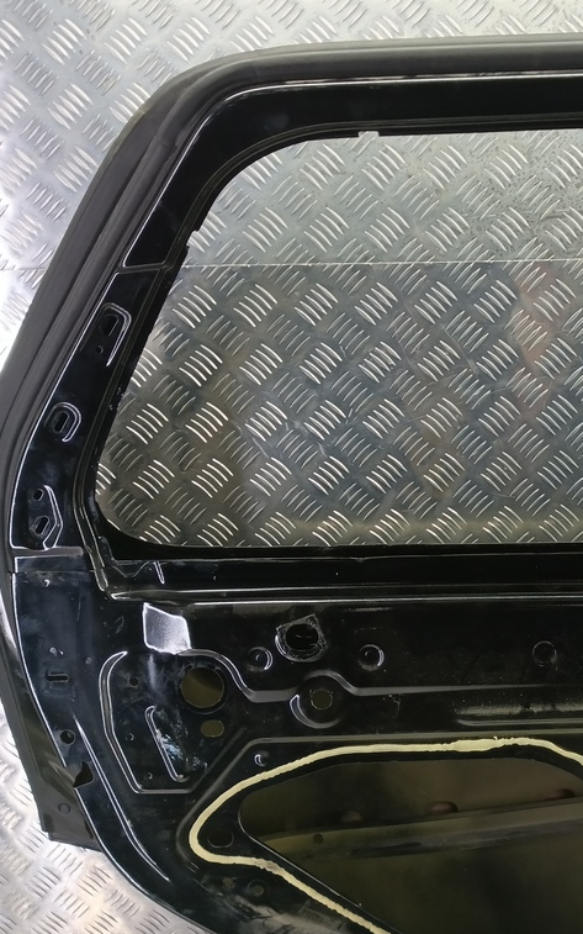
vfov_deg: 58.1
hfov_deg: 35.4
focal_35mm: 33
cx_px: 555
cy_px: 464
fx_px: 839
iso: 198
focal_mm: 4.11
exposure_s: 1/50
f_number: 1.6
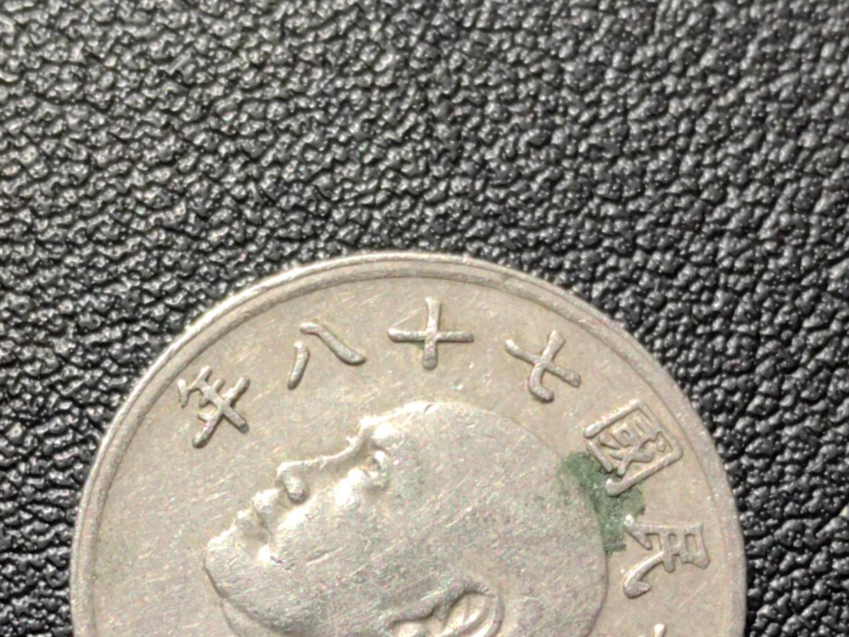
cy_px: 576
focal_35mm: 111
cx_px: 385
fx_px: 2722
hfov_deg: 17.7
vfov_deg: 13.2
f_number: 2
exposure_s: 1/100
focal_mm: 5.75
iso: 125
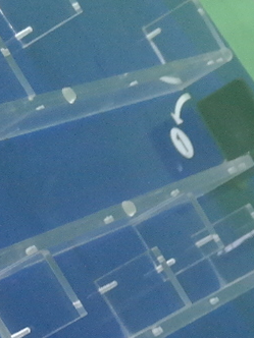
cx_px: 757
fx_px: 2103
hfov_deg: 6.3
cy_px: 552
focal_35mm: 215
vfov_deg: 8.9
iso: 1600
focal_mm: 28
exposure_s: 1/50
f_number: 4
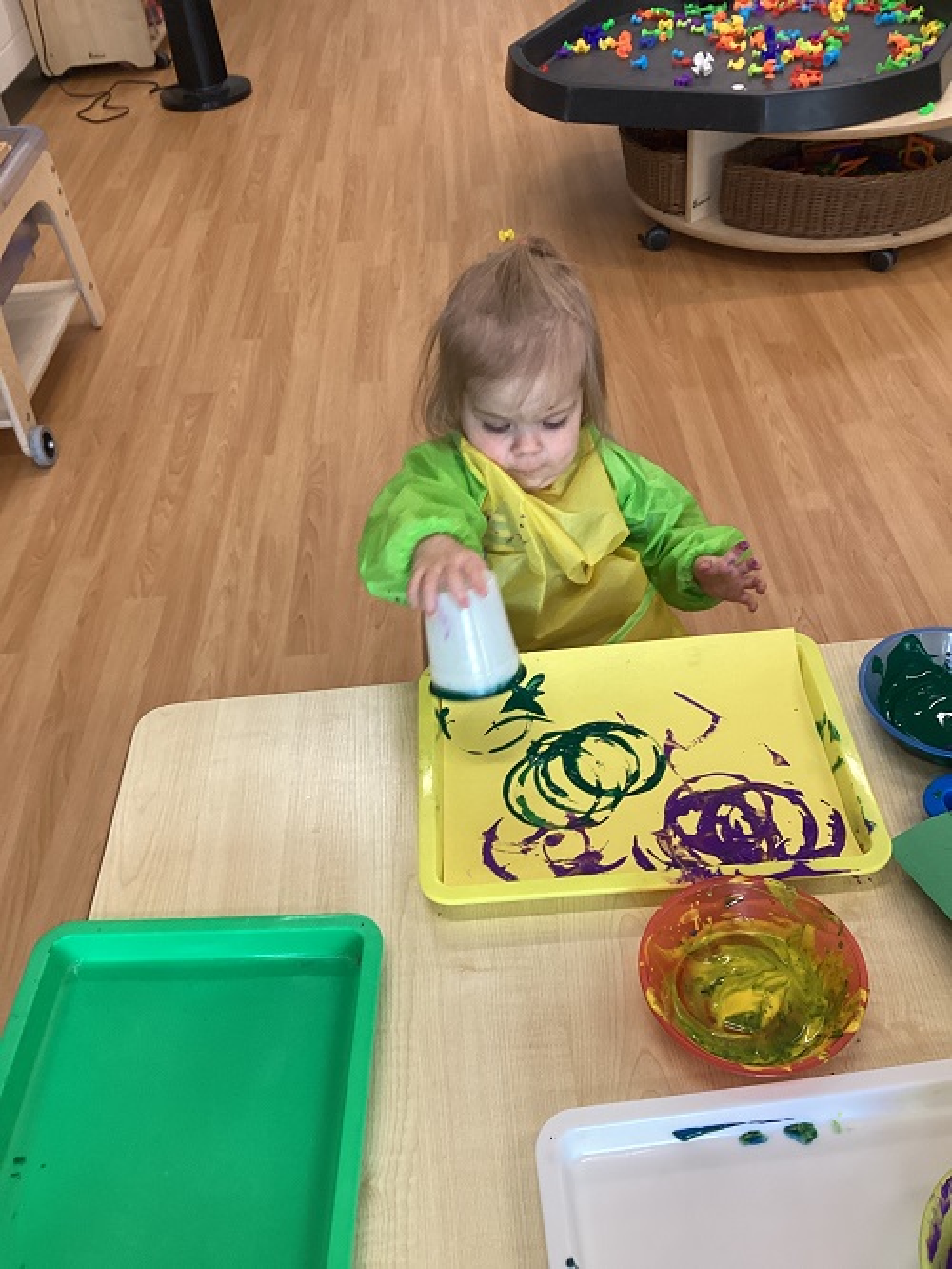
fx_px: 1136
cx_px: 476
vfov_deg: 58.3
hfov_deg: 45.5
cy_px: 634
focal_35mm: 31
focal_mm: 3.3
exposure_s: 1/50
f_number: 2.4
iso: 80
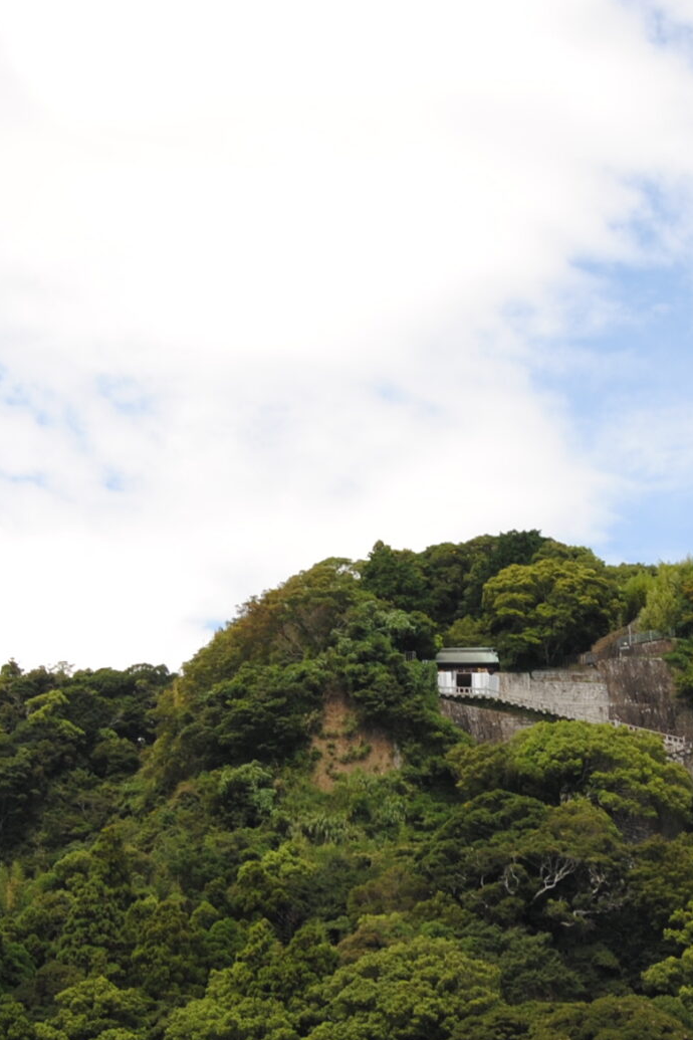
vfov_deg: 17.7
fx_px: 3327
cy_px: 645
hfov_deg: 11.9
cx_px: 430
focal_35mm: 115
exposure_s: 1/200
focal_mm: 31
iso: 100
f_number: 8
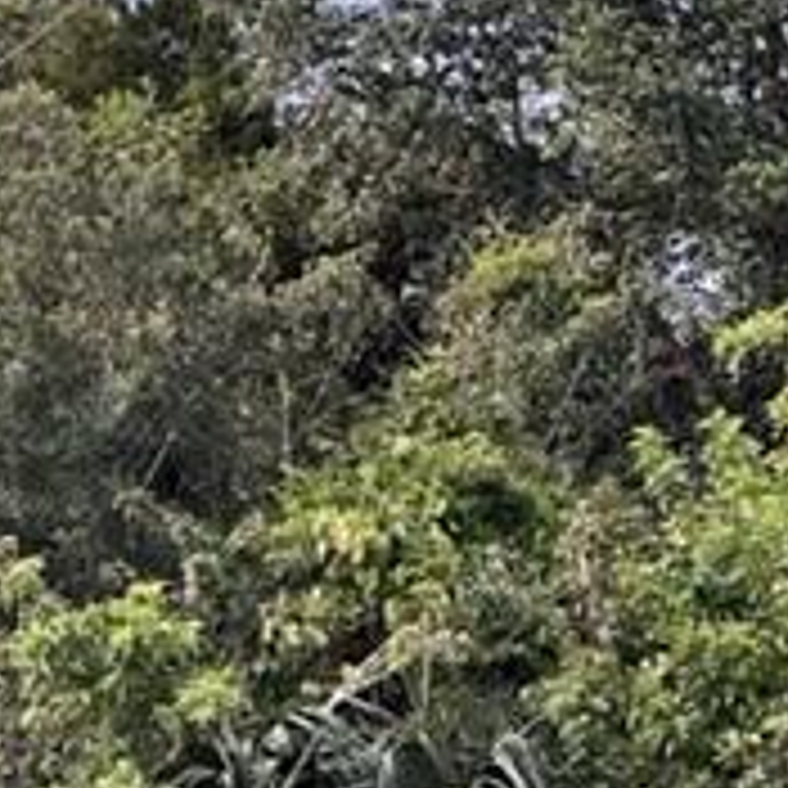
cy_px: 666
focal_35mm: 84
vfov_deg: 20.3
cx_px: 41
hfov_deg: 20.1
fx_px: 2163
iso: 250
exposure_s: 1/50
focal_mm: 5.1
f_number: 1.6
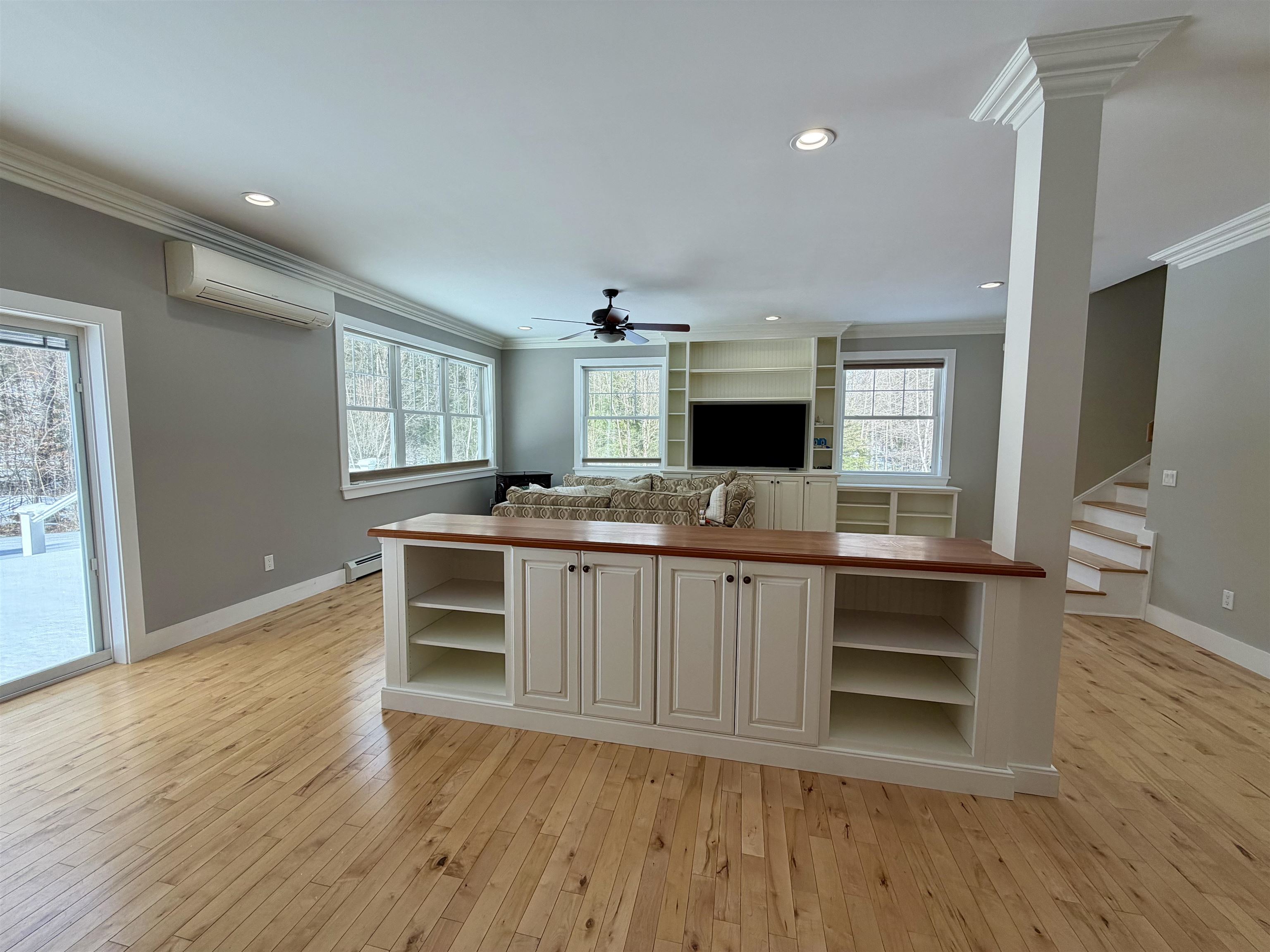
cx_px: 635
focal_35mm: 14
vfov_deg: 85.7
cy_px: 476
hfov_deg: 102.1
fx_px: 514
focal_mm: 2.22
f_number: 2.2
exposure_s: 1/120
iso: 40
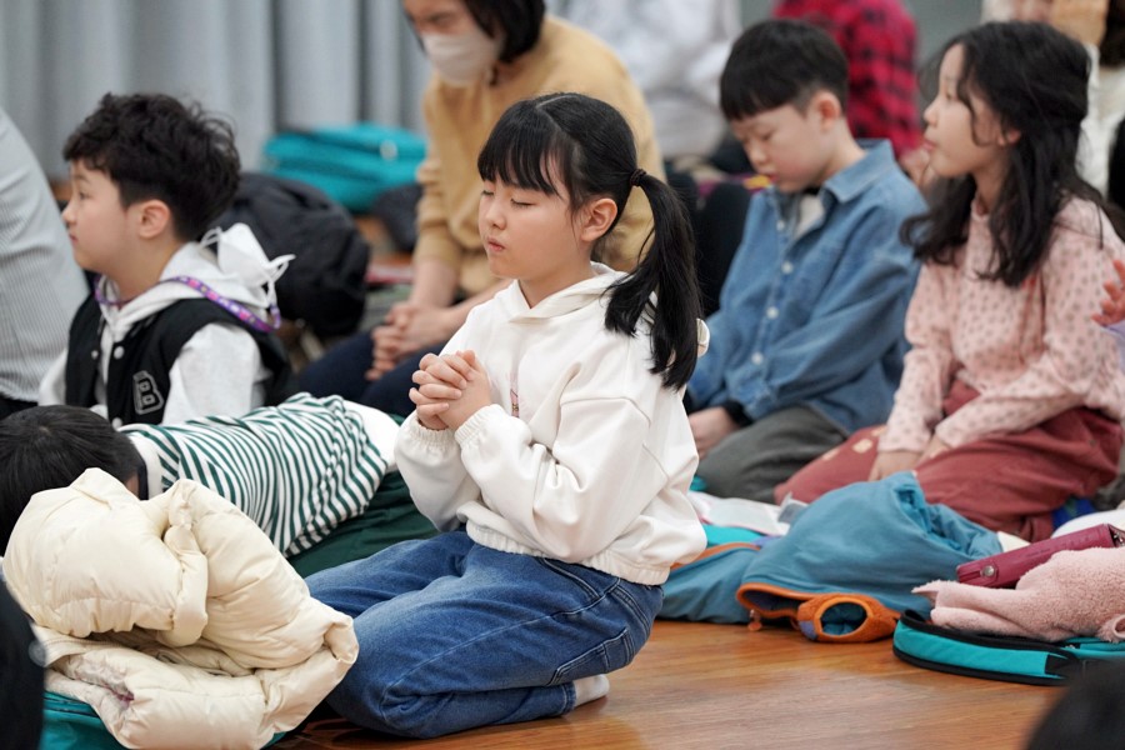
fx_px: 6250
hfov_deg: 10.3
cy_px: 375
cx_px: 562
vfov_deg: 6.9
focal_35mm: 200
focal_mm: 200
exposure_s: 1/250
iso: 3200
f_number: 4
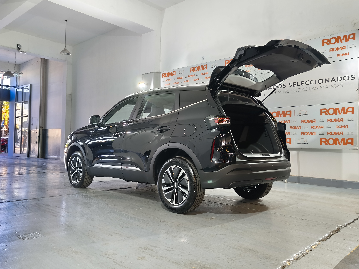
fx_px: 311
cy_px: 134
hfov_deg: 60.0
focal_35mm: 30
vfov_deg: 46.8
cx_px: 180
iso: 400
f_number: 1.7
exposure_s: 1/33.3
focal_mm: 5.35
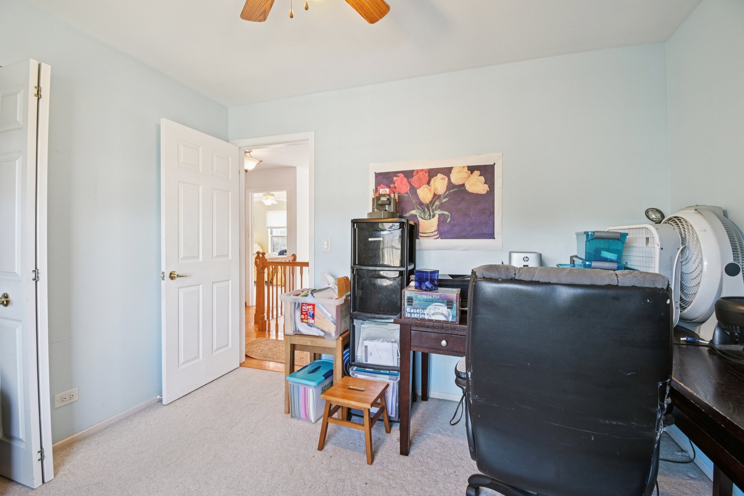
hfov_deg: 100.4
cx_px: 372
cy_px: 248
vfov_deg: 77.3
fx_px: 310
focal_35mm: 15
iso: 400
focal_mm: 10
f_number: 8
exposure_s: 1/13
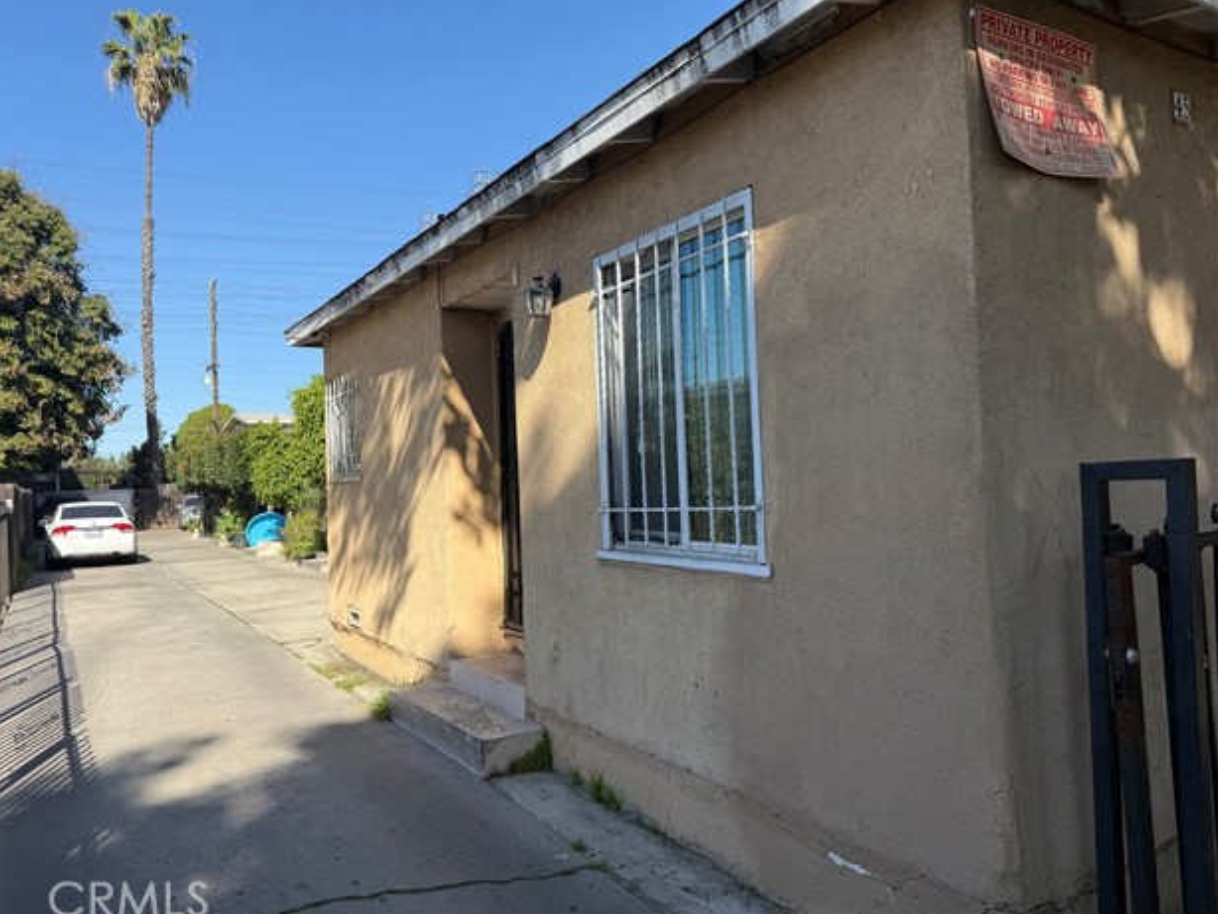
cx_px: 585
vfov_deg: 54.9
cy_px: 452
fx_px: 880
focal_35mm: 25
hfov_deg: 69.3
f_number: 1.78
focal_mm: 6.76
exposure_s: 1/2370
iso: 80
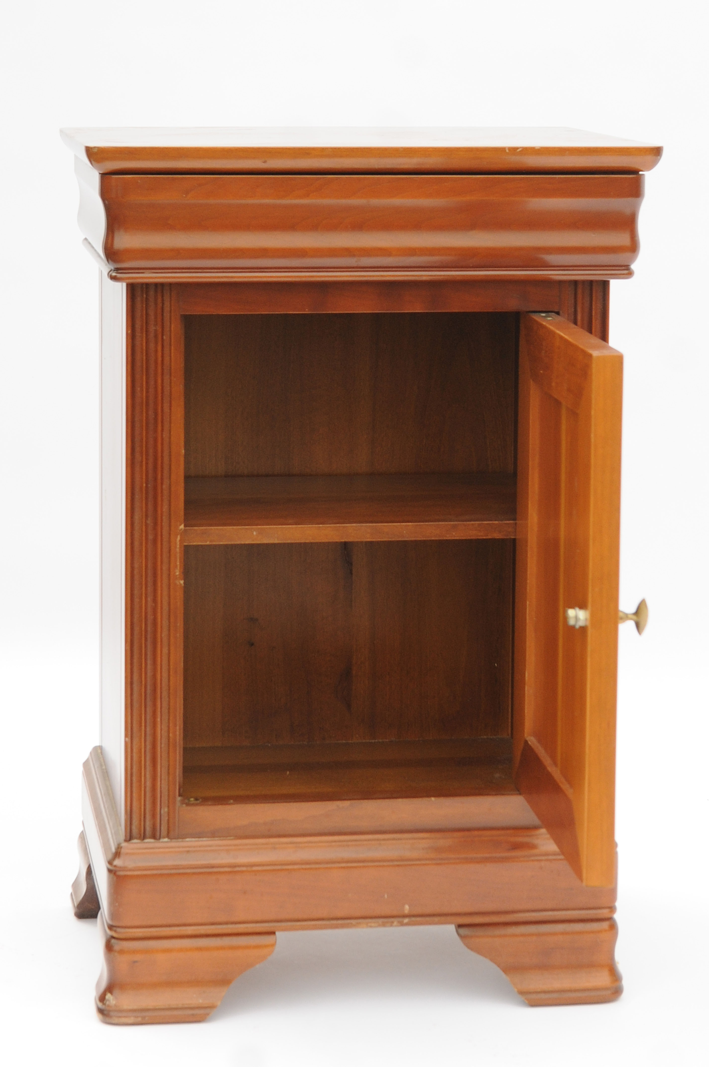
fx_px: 1688
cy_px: 534
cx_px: 354
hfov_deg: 23.7
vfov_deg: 35.1
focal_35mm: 57
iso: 250
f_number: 5.6
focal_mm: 38
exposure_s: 1/250
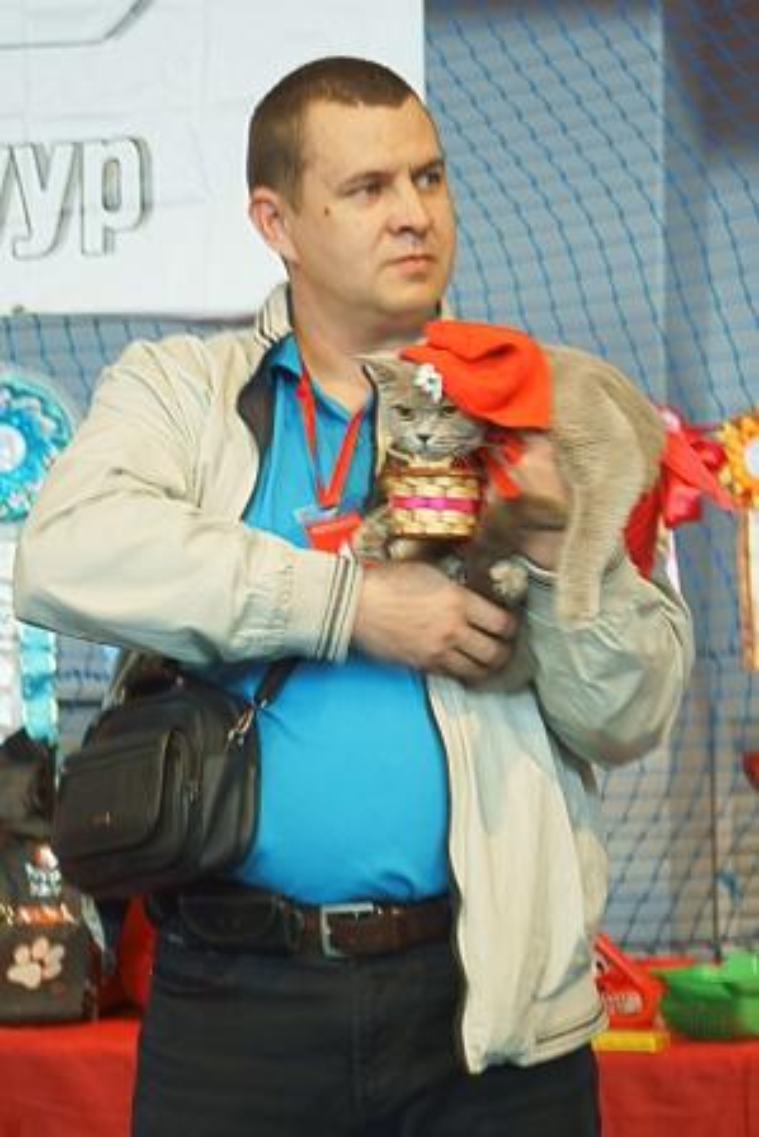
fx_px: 3792
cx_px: 380
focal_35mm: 120
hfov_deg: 11.4
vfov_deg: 17.1
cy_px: 568
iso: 200
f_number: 5.6
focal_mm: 80
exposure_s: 1/5
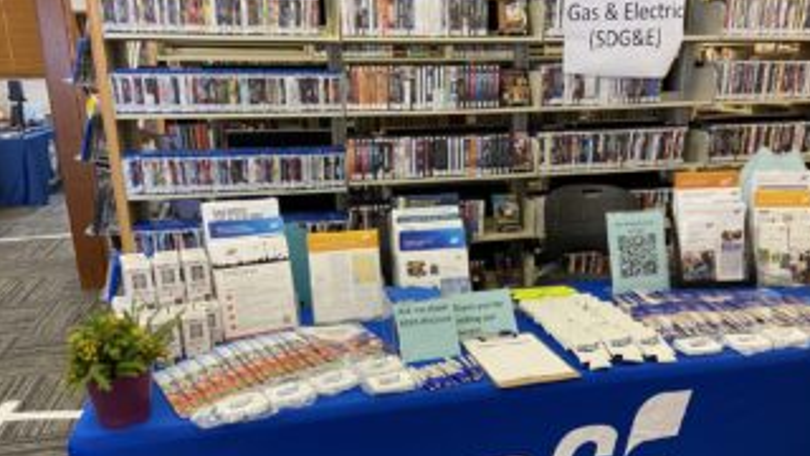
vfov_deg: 37.7
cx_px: 438
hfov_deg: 62.5
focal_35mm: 31
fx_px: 666
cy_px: 270
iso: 100
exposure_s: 1/60
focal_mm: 4.25
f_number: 1.8
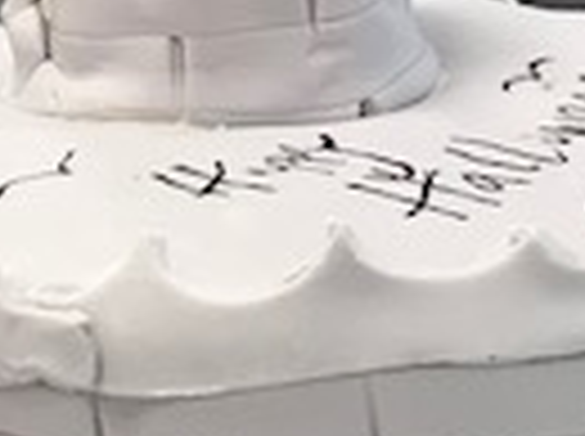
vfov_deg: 10.7
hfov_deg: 14.3
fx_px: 2328
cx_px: 176
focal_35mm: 138
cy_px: 67
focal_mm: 3.99
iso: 25
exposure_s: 1/33
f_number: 1.8
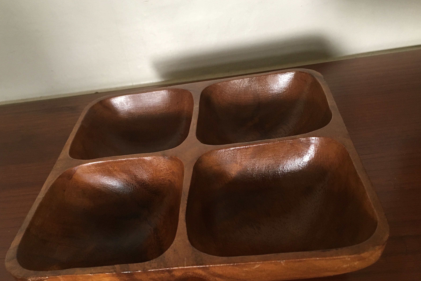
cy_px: 159
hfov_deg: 55.7
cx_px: 187
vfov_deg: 38.8
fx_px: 398
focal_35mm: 34
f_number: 2.2
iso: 160
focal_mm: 4.15
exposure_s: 1/33
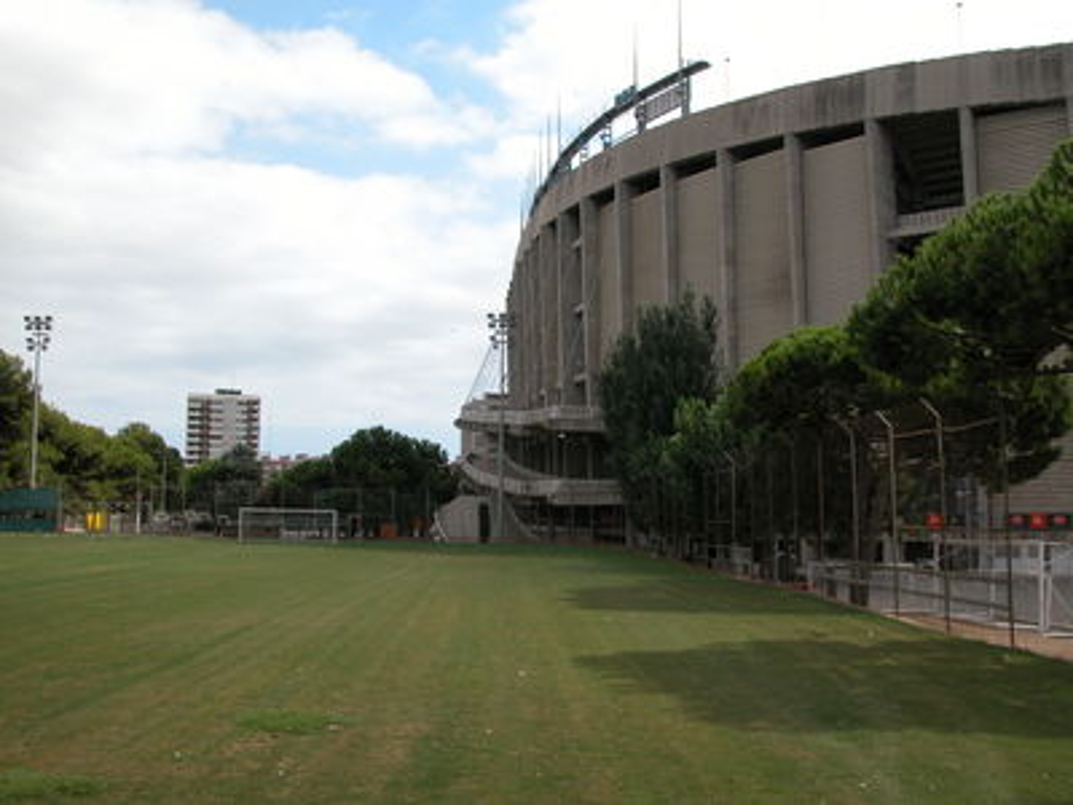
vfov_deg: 40.7
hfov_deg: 52.6
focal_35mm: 35
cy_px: 402
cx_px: 536
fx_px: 1085
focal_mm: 8.9
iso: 100
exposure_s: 1/253
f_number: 7.1
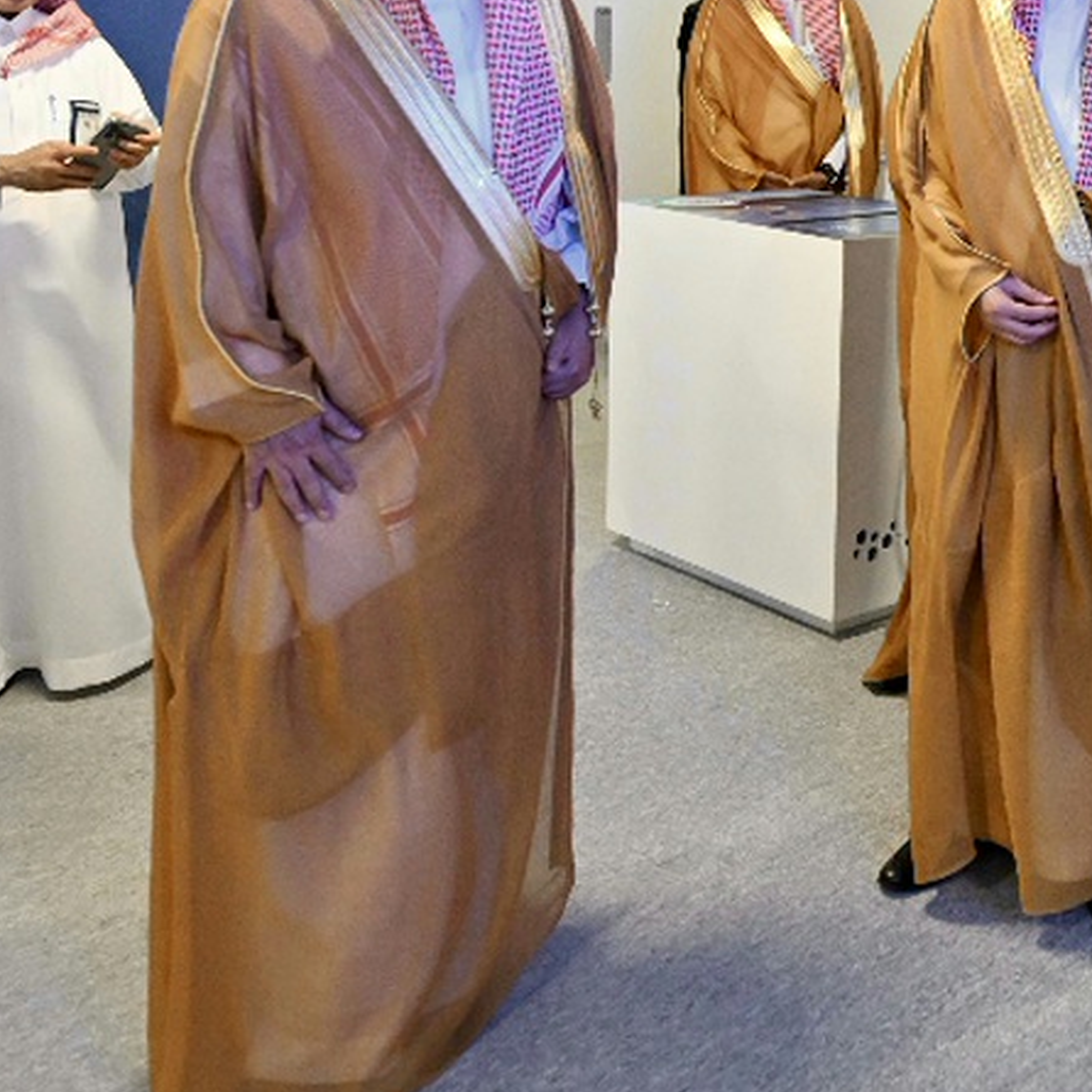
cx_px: 1108
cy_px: 142
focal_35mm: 44
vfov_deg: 36.3
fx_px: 1570
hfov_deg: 34.6
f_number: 2.8
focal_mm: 14
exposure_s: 1/50
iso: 4000
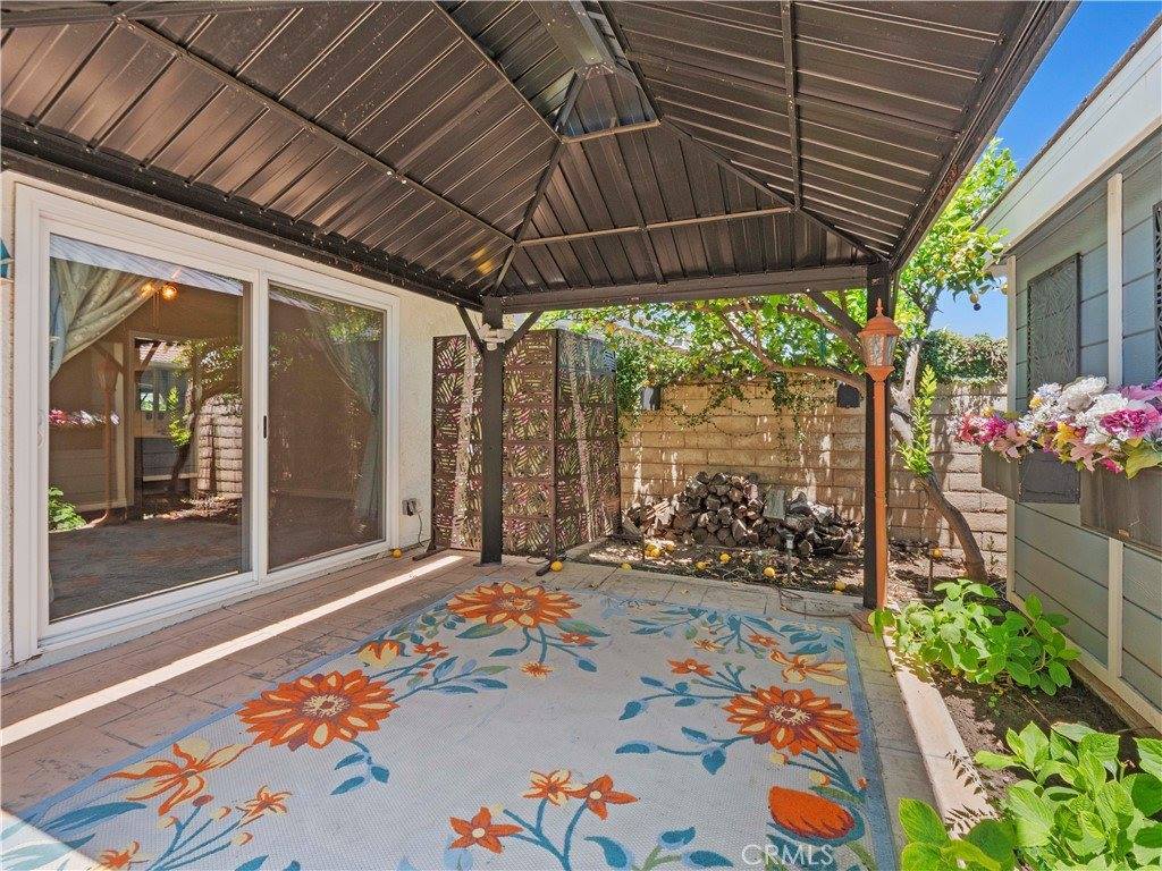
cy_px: 436
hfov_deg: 94.5
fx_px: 537
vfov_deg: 78.1
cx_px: 581
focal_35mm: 16
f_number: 8
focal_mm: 8
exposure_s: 1/50
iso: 200
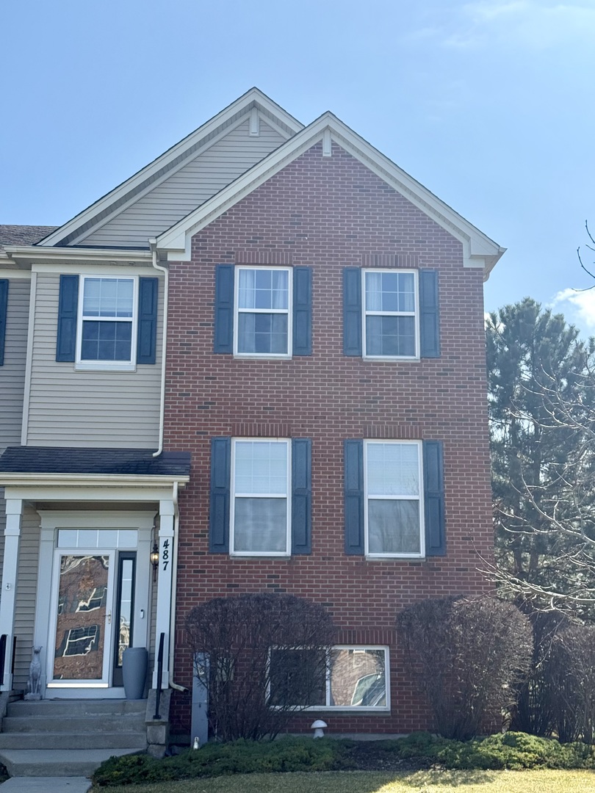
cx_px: 298
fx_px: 1100
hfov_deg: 30.3
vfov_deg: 39.7
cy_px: 396
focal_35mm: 48
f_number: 1.78
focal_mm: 6.76
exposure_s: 1/3891
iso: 100
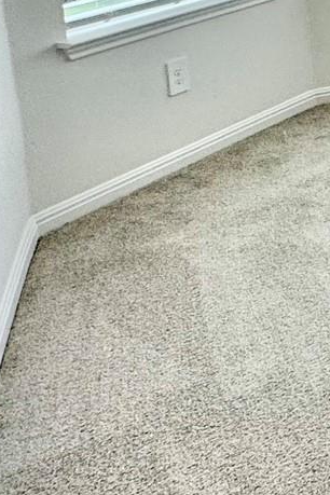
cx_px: 936
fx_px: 894
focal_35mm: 65
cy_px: -88
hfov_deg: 12.2
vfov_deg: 27.5
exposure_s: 1/120
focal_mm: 2.22
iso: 40
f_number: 2.2
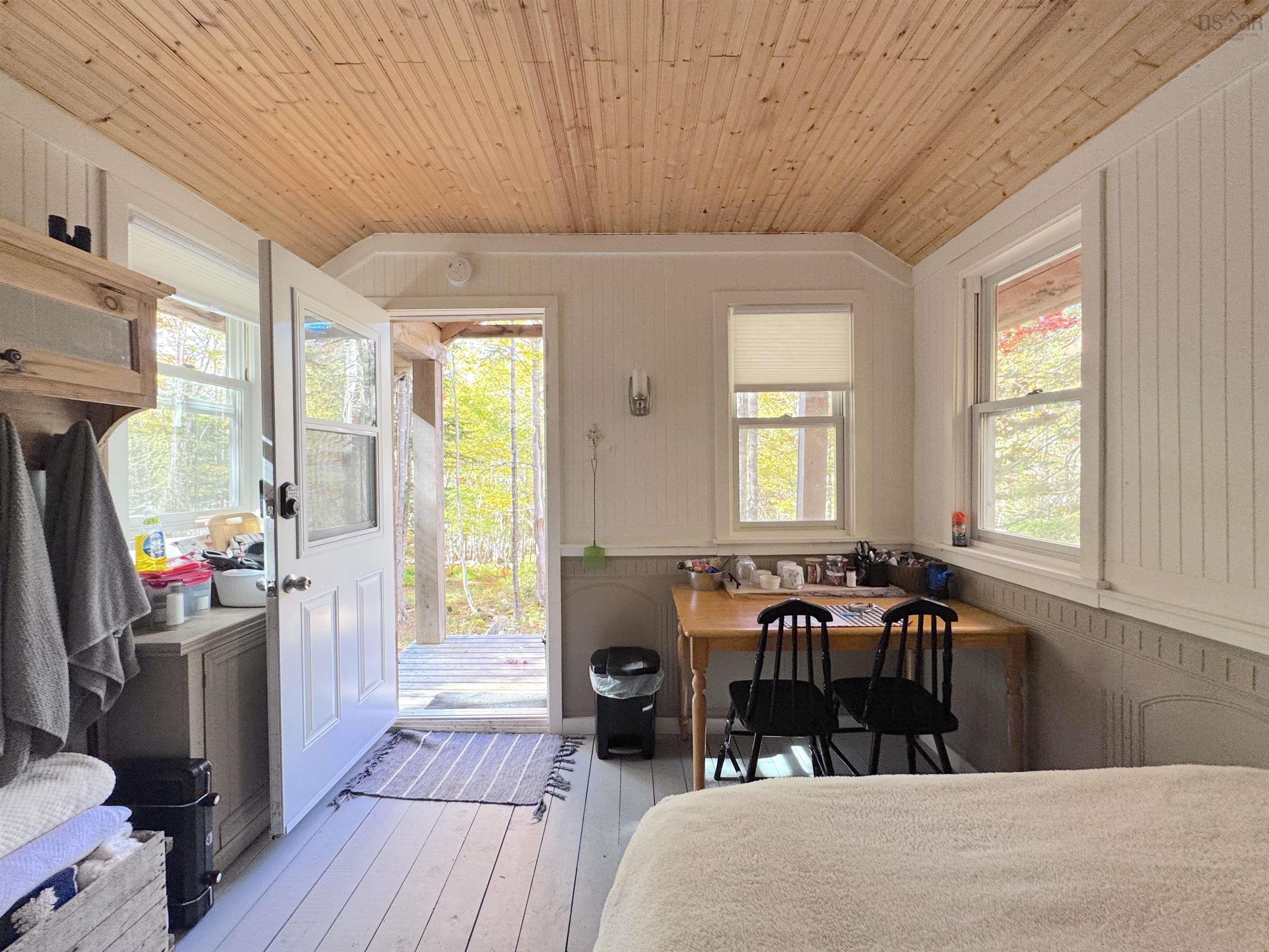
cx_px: 634
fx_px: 513
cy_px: 476
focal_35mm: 14
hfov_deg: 102.1
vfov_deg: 85.7
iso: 160
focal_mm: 2.22
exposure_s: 1/99
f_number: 2.2
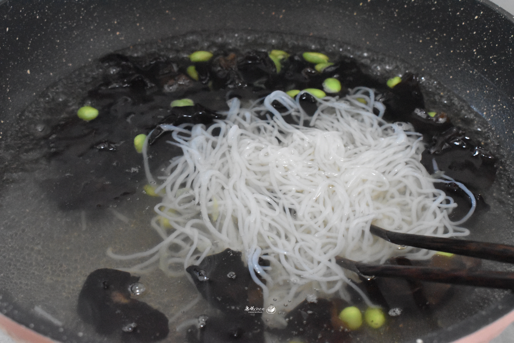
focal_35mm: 63
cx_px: 257
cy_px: 172
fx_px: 899
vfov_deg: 21.6
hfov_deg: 31.9
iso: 9000
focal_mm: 42
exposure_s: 1/60
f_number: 8
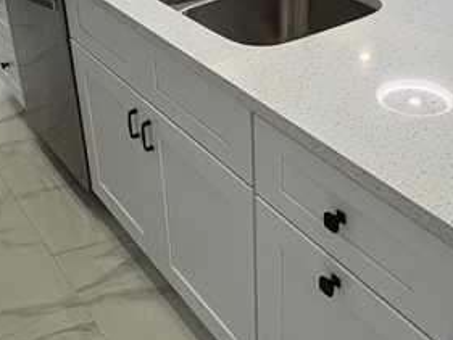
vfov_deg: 27.8
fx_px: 668
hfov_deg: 37.5
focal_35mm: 51
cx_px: 208
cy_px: 50
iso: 160
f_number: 2.2
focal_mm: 2.22
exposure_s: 1/120
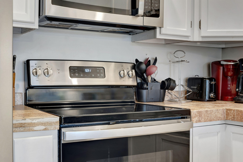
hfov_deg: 40.3
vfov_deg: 27.5
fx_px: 331
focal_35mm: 49
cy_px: 81
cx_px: 122
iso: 400
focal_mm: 49
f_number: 6.3
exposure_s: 1/4
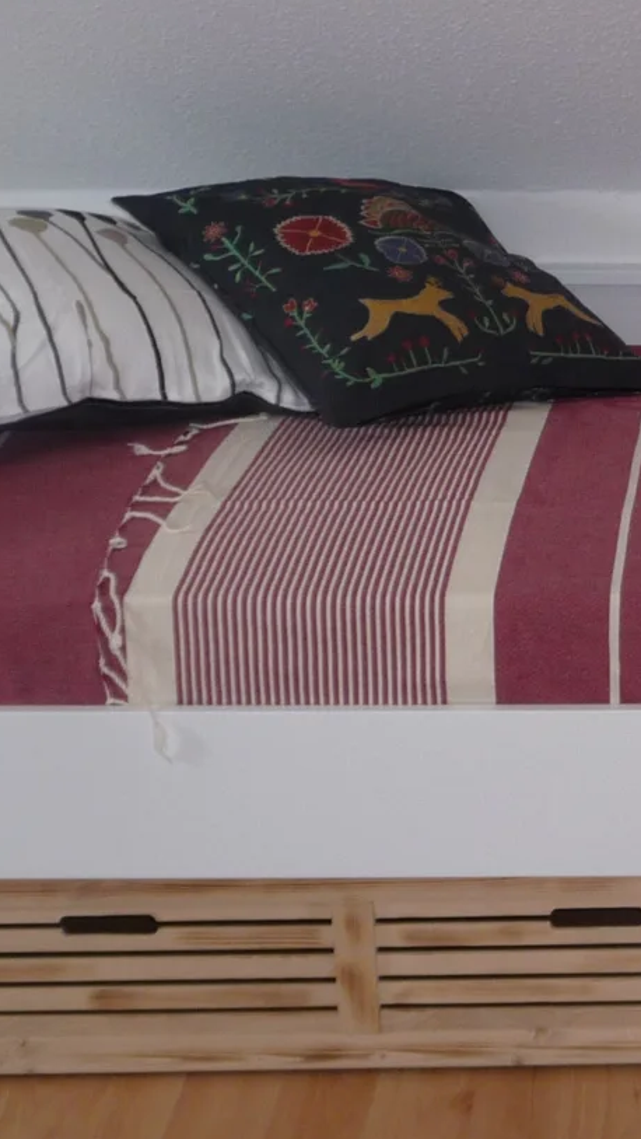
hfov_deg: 16.0
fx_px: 2173
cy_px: 636
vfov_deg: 29.3
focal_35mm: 72
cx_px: 810
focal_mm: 4.7
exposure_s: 1/30
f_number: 3.3
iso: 100
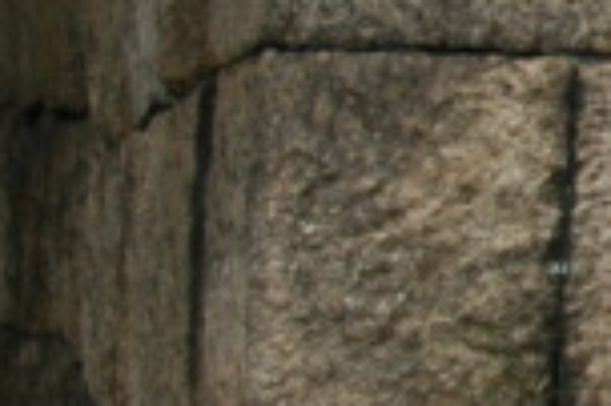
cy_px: -86
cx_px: 1580
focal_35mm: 243
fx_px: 4120
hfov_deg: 7.7
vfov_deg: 5.6
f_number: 7.1
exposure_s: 1/180
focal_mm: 24
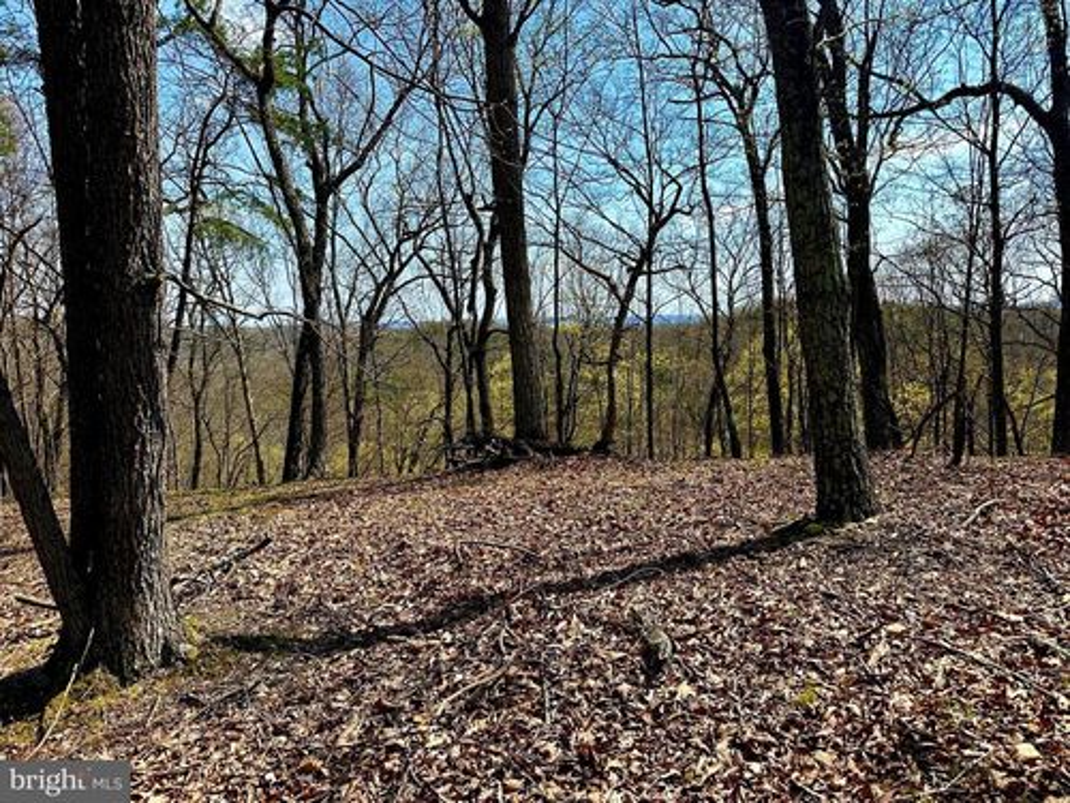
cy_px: 402
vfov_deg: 56.8
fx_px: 742
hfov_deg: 71.6
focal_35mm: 24
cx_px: 535
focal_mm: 6.86
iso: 80
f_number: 1.78
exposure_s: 1/2967
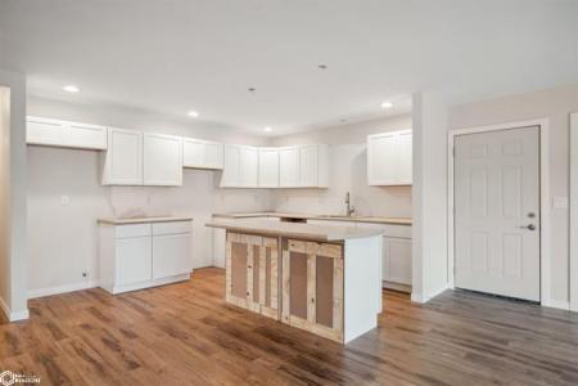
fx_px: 321
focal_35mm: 20
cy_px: 193
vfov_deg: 61.9
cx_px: 289
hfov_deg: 84.0
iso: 800
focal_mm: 20
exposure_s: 1/15
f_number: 8
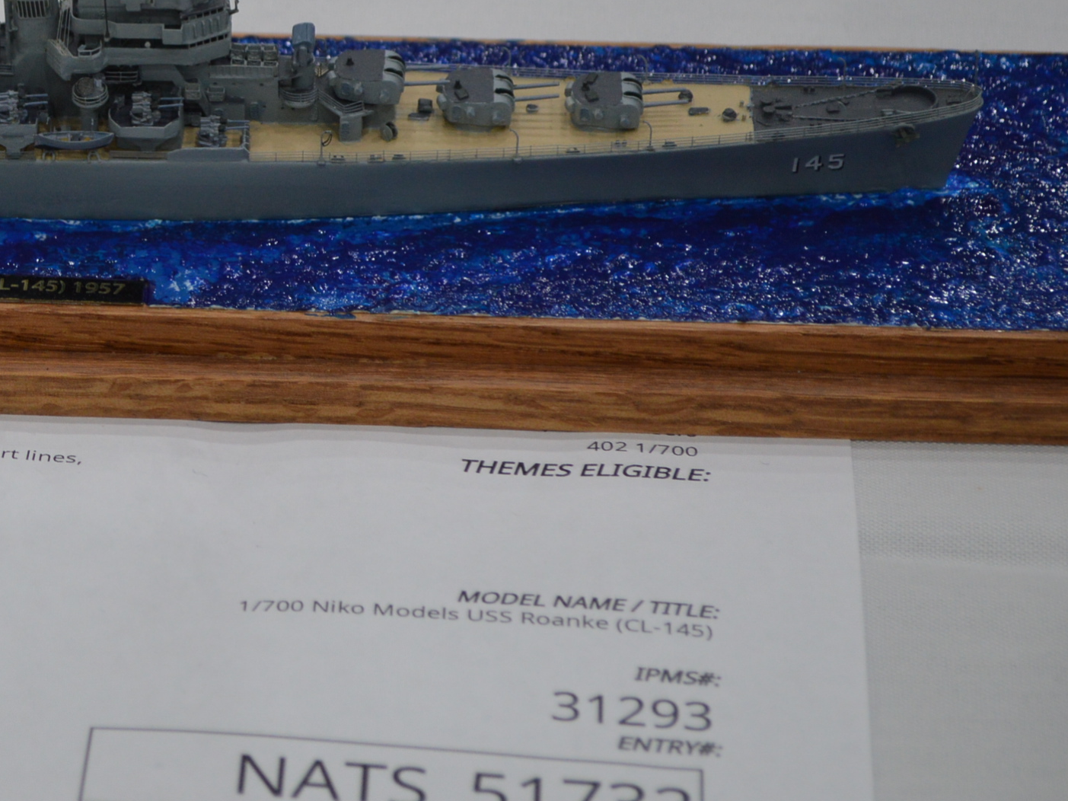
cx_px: 43
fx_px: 4289
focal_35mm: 139
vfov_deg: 10.6
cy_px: 115
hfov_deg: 14.0
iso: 500
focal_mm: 45
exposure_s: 1/60
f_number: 5.3
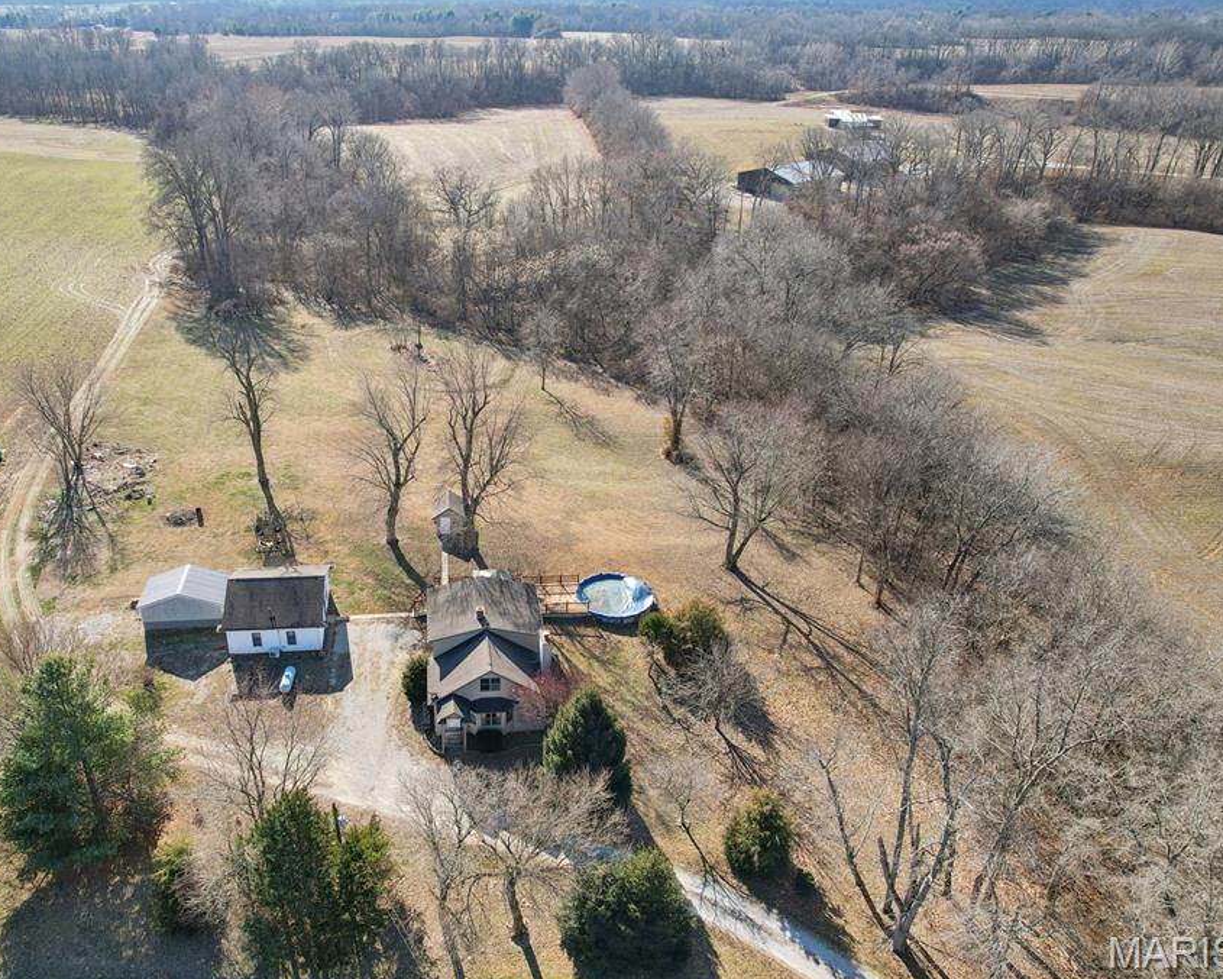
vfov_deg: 56.8
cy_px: 490
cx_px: 512
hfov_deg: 67.7
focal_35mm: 25
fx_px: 905
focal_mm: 8.4
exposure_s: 1/1000
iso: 100
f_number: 2.8
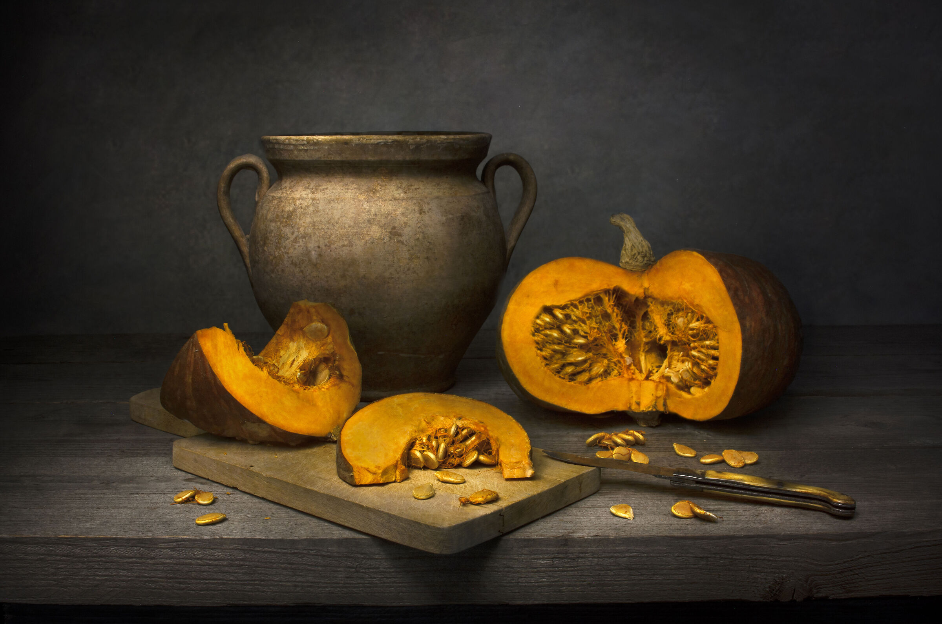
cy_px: 312
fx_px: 1097
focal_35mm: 42
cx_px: 471
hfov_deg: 46.5
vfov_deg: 31.8
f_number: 14
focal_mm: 28
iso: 100
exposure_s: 255
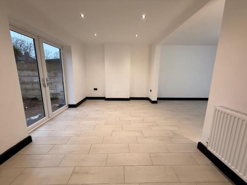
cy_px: 92
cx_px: 124
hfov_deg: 102.1
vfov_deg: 85.7
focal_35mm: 14
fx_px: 100
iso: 160
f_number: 2.2
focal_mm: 2.22
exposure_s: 1/100
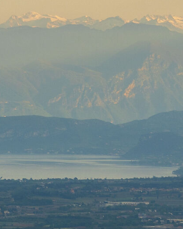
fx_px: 3065
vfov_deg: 4.3
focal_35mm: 453
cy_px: 72
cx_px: -80
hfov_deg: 3.4
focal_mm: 105
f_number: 7.1
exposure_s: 1/160
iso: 100
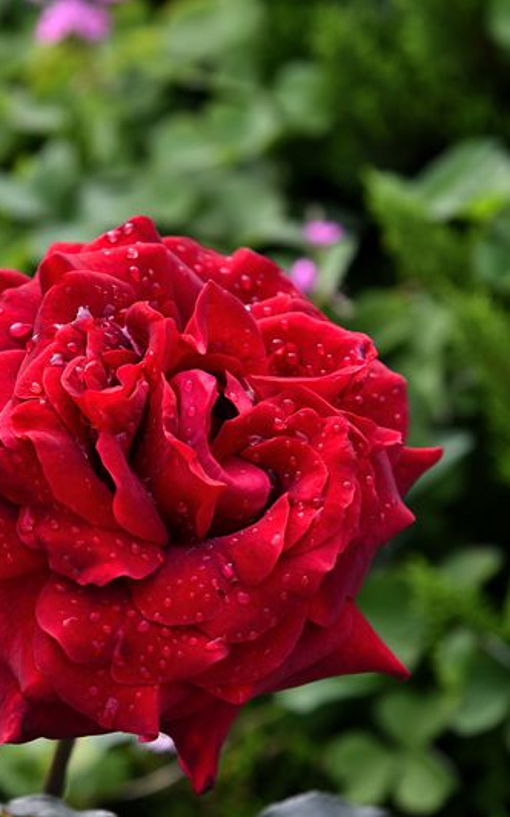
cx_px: 18
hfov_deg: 7.1
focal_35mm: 184
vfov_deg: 11.4
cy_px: 408
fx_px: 4096
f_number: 8
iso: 200
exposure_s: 1/160
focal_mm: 120
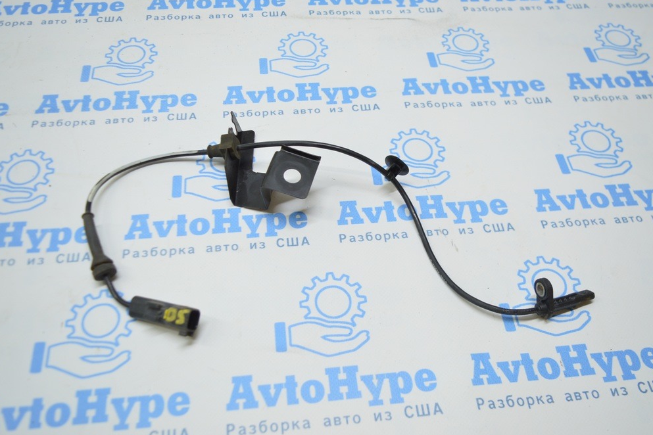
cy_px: 216
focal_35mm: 34
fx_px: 617
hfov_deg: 55.8
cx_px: 322
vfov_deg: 38.9
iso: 400
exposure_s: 1/60
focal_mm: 22
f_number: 3.8
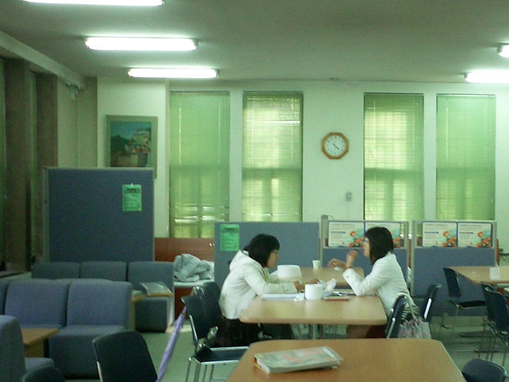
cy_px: 255
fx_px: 852
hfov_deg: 32.9
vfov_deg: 25.1
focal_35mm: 58
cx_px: 343
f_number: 3.5
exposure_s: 1/25
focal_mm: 5.6
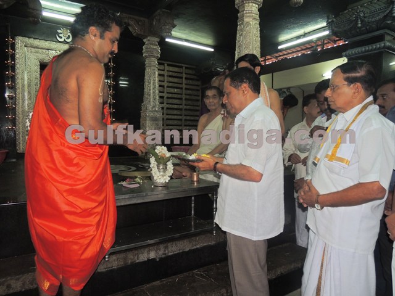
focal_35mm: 24
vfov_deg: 56.8
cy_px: 148
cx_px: 198
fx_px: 274
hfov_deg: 71.6
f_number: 3
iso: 200
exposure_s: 1/30
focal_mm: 4.3
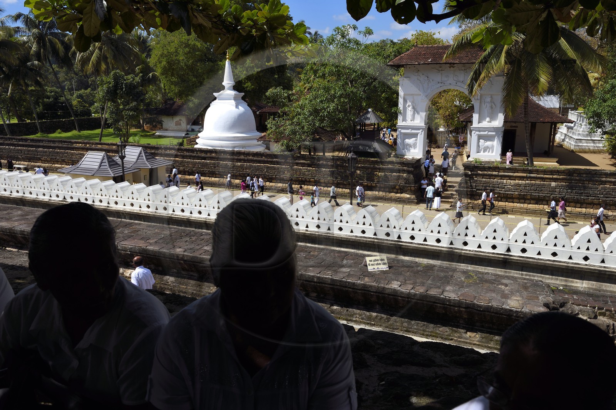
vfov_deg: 44.9
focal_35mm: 29
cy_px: 205
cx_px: 308
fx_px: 496
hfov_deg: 63.7
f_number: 13
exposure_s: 1/160
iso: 200
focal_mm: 29
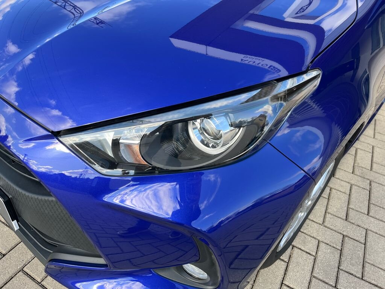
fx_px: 289
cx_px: 192
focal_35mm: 26
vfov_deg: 53.1
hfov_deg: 67.3
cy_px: 144
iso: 50
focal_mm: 5.1
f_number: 1.6
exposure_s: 1/456
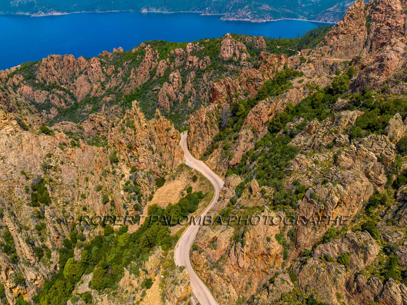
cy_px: 152
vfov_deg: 56.8
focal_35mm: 24
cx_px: 204
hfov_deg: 71.6
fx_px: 282
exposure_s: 1/160
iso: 100
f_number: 11
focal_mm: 12.3
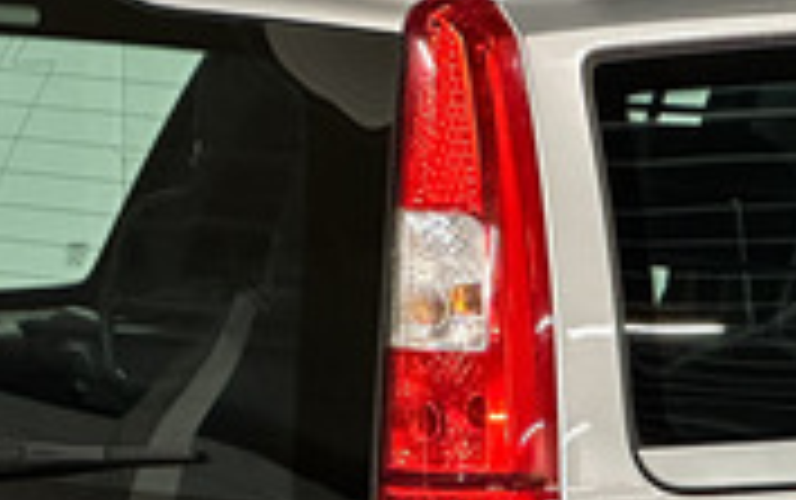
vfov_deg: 4.4
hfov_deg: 7.0
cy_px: 626
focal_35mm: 299
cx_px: 558
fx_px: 6493
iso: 500
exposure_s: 1/50
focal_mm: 9
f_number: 2.8
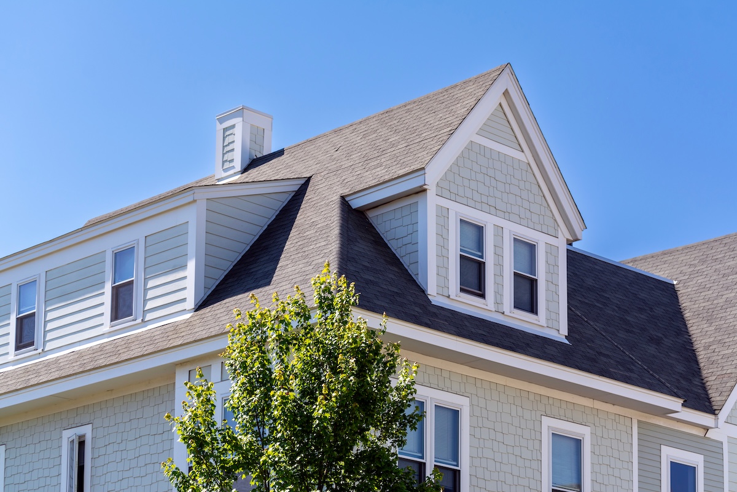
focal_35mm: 82
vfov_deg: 16.6
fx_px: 1689
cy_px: 246
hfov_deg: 24.6
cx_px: 368
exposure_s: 1/500
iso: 200
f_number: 8
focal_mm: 55
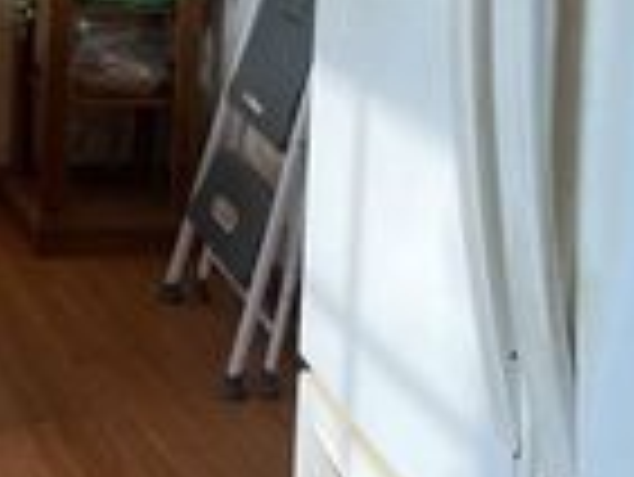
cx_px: -252
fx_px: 1686
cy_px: -245
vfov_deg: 14.9
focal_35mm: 92
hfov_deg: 19.2
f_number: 1.6
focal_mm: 4.2
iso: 32
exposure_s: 1/161
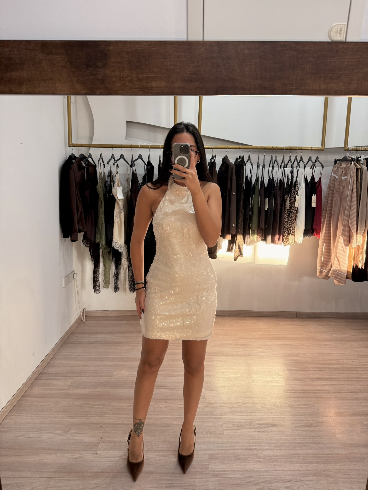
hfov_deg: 56.8
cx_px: 184
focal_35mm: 24
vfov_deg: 71.6
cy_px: 245
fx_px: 340
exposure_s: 1/100
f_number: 1.78
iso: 160
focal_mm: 6.76
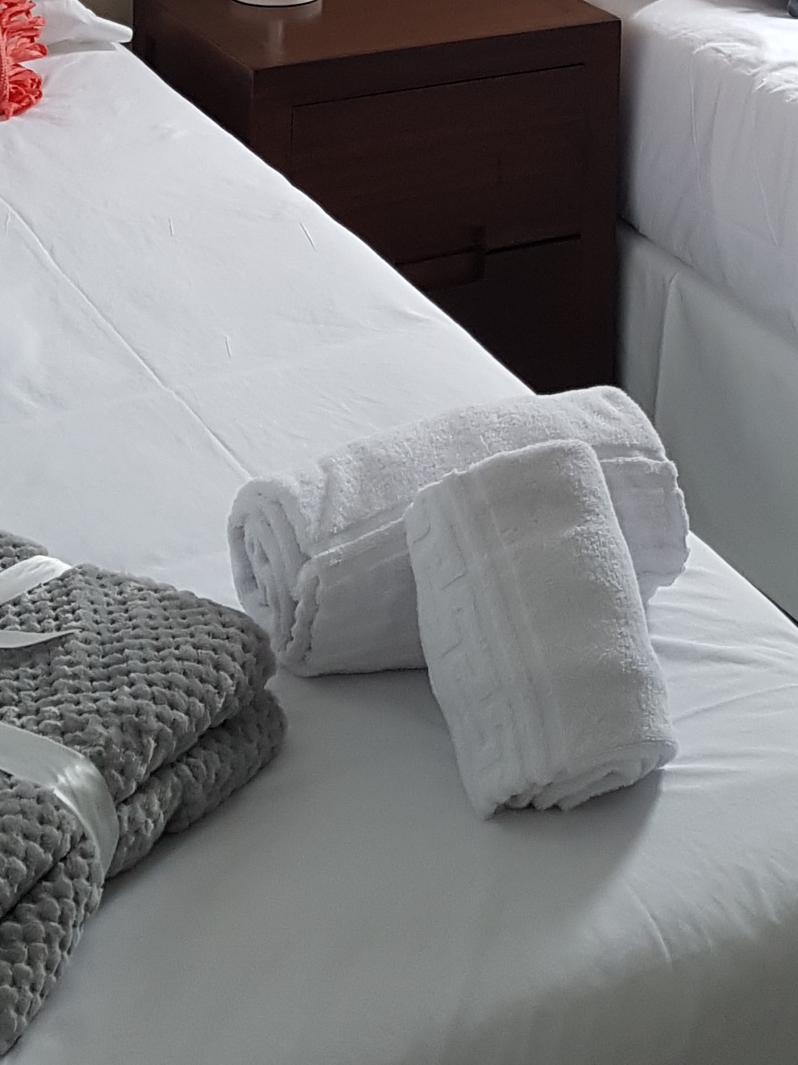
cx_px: 597
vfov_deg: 22.0
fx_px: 2429
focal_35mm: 79
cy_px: -359
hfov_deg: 18.5
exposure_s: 1/50
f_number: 1.7
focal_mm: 4.2
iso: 80
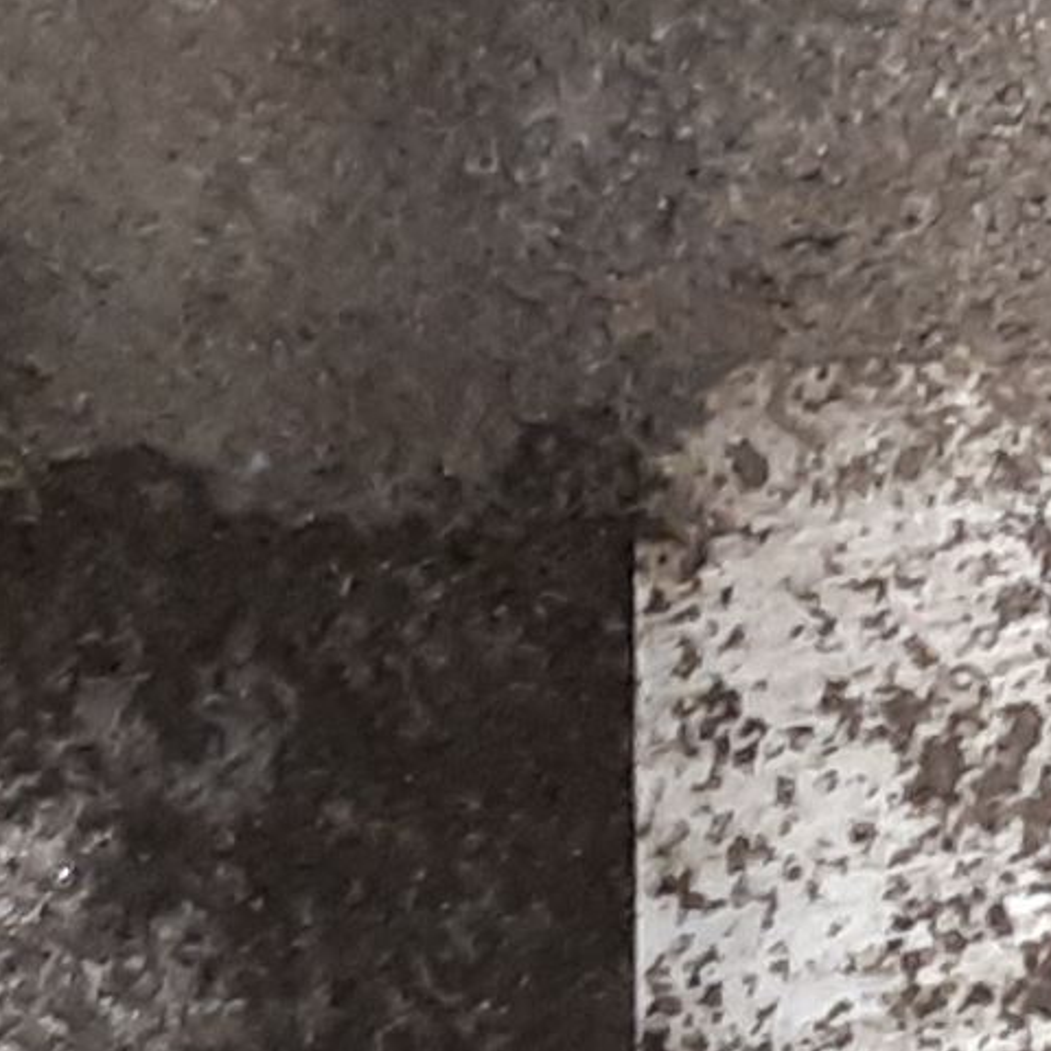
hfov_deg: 16.0
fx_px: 3366
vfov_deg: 17.5
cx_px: 1671
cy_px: 963
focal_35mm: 98
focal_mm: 3.93
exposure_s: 1/25
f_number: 1.7
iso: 200
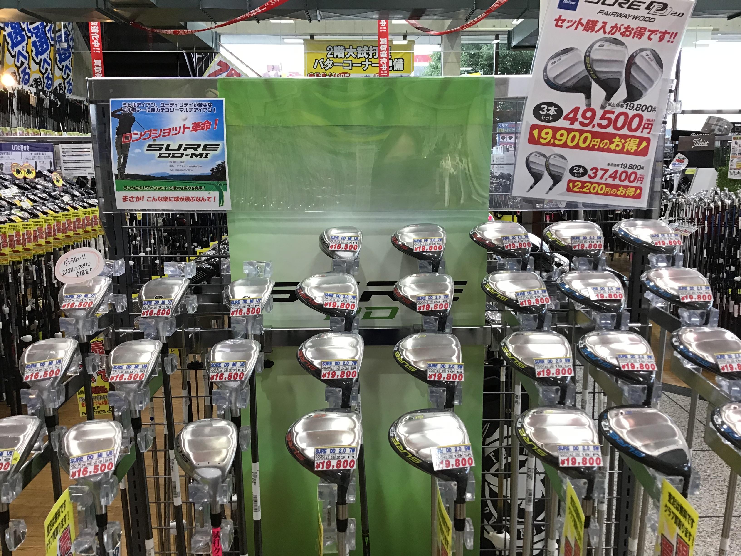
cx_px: 370
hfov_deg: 58.4
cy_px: 278
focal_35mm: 31
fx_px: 664
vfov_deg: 45.4
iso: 32
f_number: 2.4
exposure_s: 1/30
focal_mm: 3.3
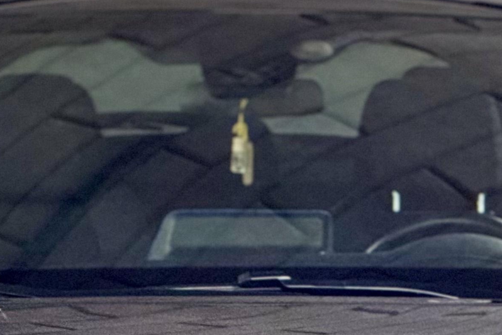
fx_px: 5925
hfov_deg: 4.9
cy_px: 462
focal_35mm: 425
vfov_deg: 3.2
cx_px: 262
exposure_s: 1/50
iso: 640
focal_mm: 15.66
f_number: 2.8
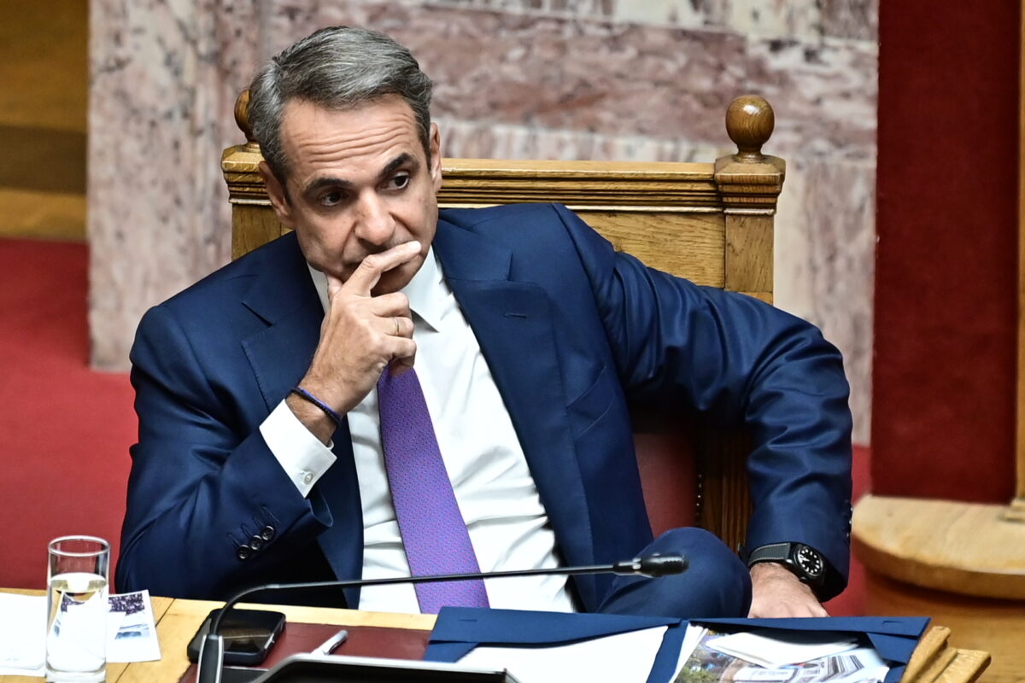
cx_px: 512
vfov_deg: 4.6
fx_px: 8541
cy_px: 342
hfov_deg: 6.9
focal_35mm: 300
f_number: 2.8
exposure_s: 1/400
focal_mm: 200
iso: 1250
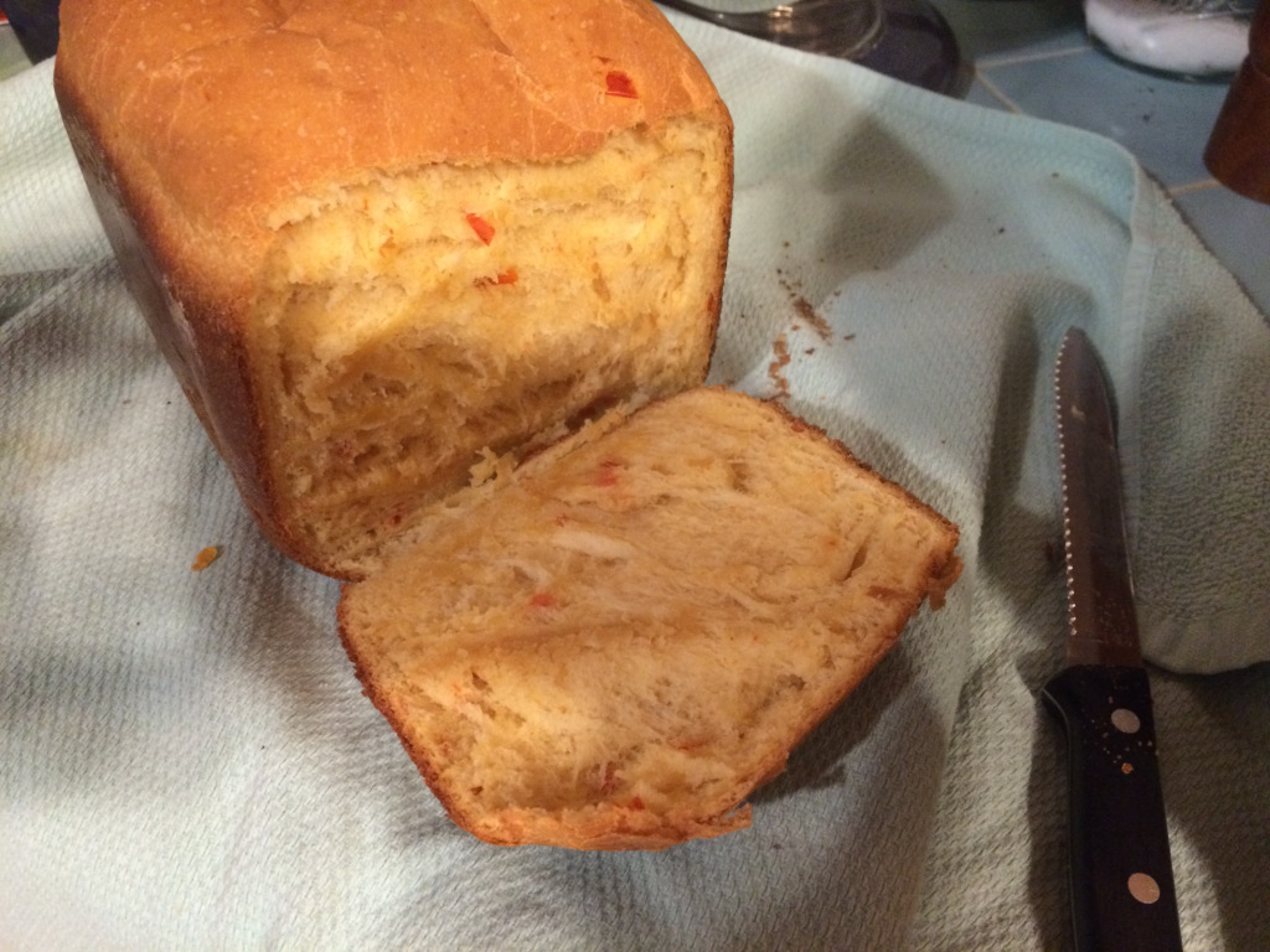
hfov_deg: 61.7
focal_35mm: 29
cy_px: 476
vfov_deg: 48.2
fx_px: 1064
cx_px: 635
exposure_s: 1/15
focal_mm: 4.15
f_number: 2.2
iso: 320
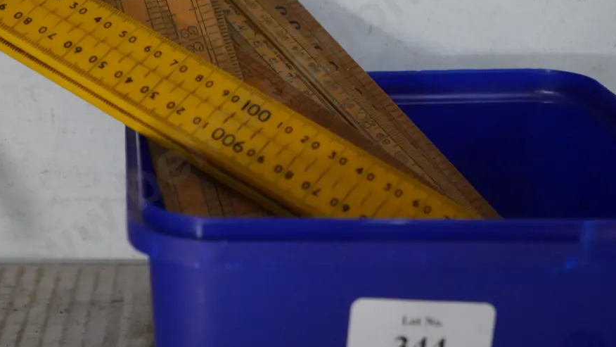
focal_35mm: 79
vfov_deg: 15.2
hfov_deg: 26.8
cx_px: 285
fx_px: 1291
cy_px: 82
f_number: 5.4
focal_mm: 31
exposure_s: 1/50
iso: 3200
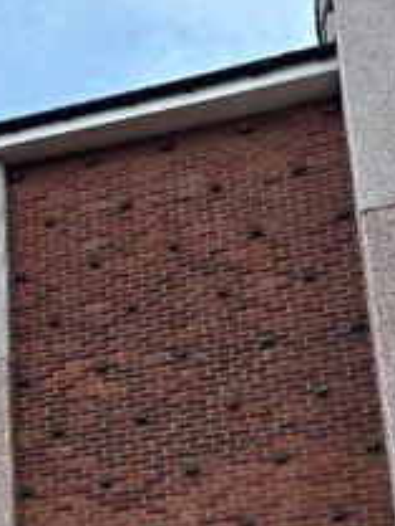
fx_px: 1322
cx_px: -201
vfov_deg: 21.4
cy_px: 570
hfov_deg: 15.6
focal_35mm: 87
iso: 50
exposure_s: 1/1239
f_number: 1.6
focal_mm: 5.96
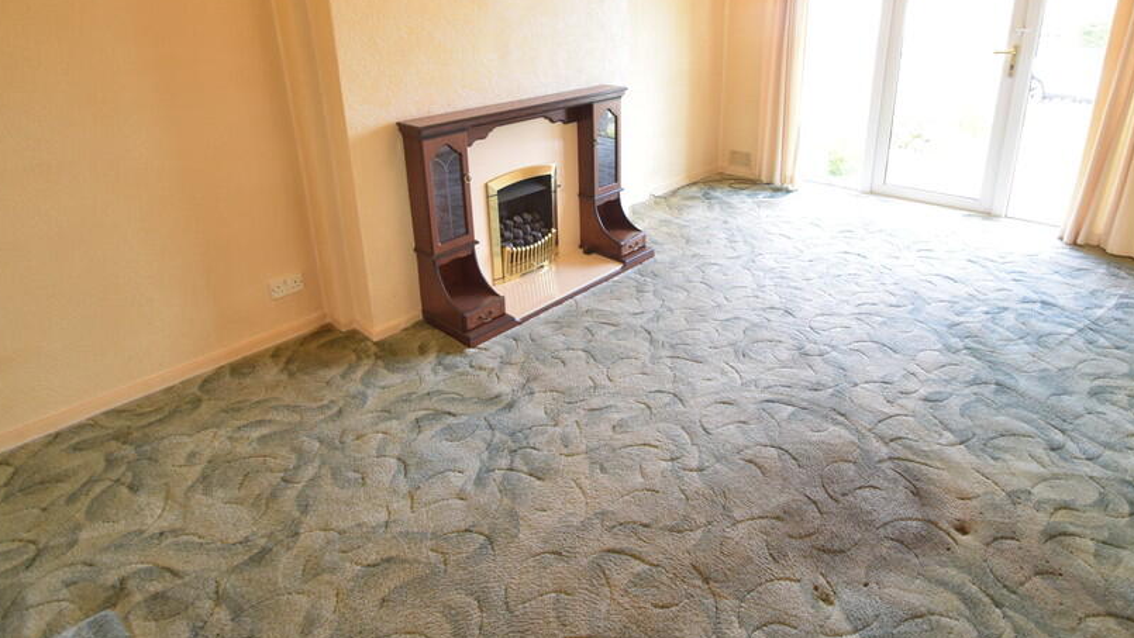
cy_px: 191
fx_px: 601
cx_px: 610
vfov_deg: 54.2
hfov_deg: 86.5
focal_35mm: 20
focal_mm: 10
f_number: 5.6
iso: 800
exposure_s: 1/60
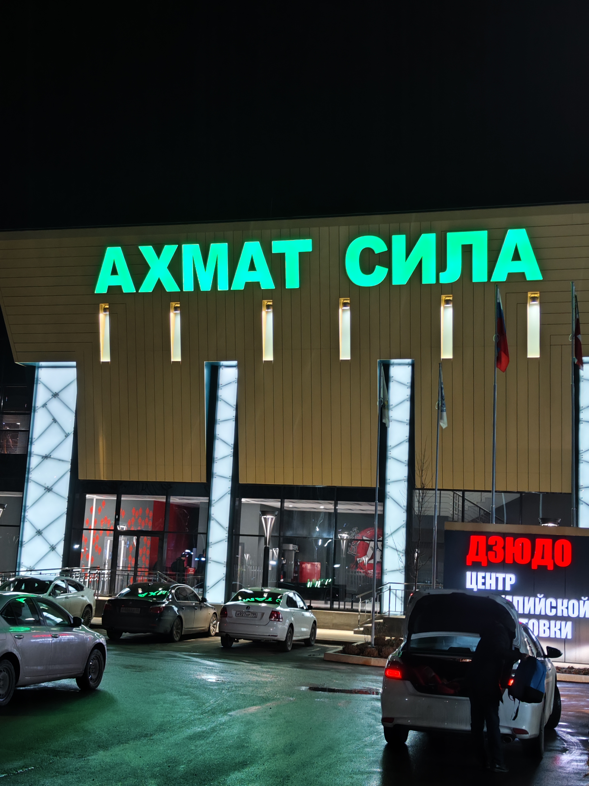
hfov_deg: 58.9
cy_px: 393
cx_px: 294
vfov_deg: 73.9
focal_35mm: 23
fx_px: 522
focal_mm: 7.01
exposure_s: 1/50
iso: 1585
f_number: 1.69
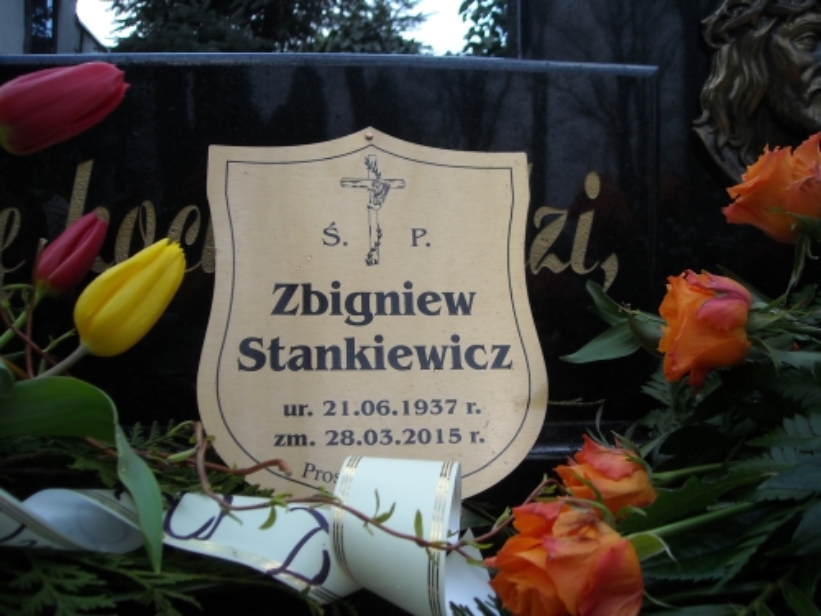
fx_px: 830
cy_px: 308
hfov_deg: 52.6
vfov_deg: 40.7
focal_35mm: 35
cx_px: 410
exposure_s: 1/129
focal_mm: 5.7
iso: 64
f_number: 2.8
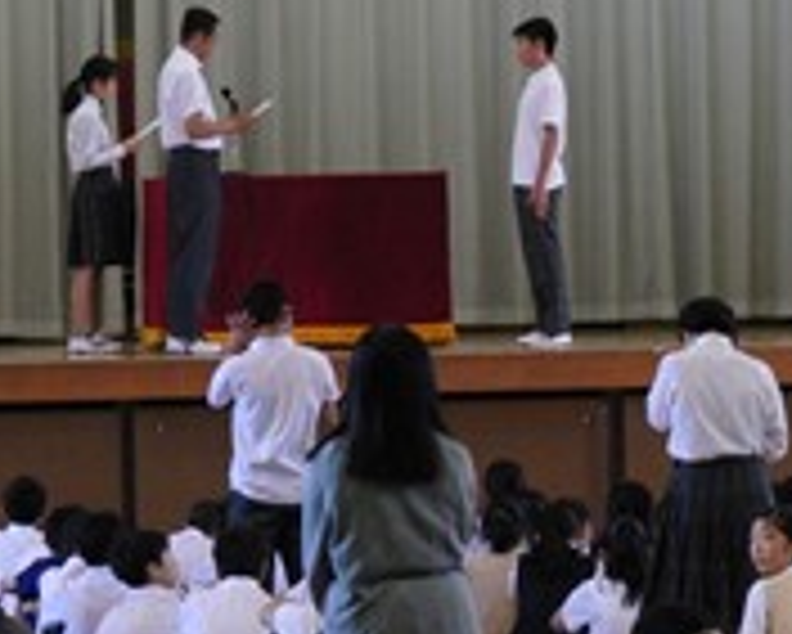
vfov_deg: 6.0
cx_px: 248
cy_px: 135
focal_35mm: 257
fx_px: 6027
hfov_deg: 7.5
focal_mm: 23.5
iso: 400
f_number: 5.4
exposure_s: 1/25
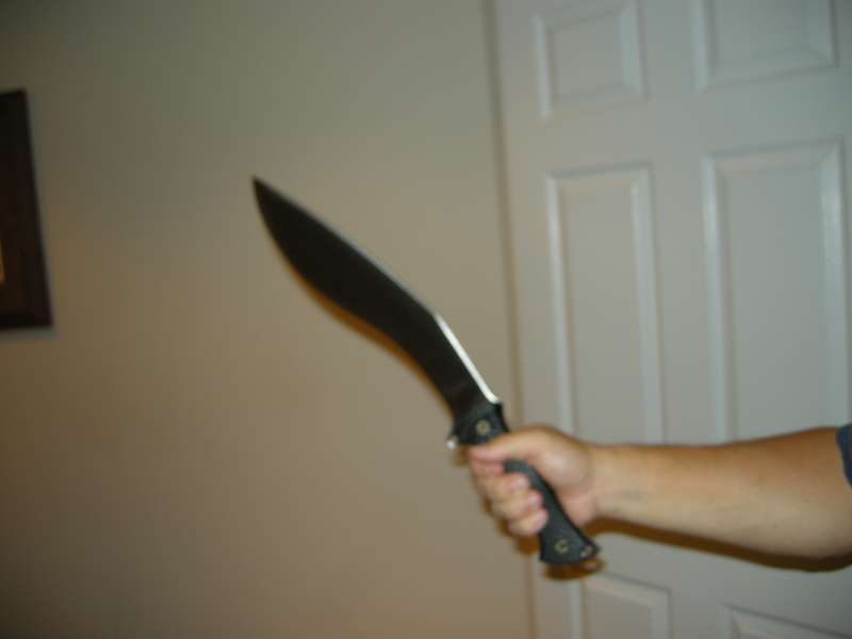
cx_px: 426
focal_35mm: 35
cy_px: 320
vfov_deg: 40.7
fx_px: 861
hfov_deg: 52.6
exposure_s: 1/30
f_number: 2.7
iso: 64
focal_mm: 7.5
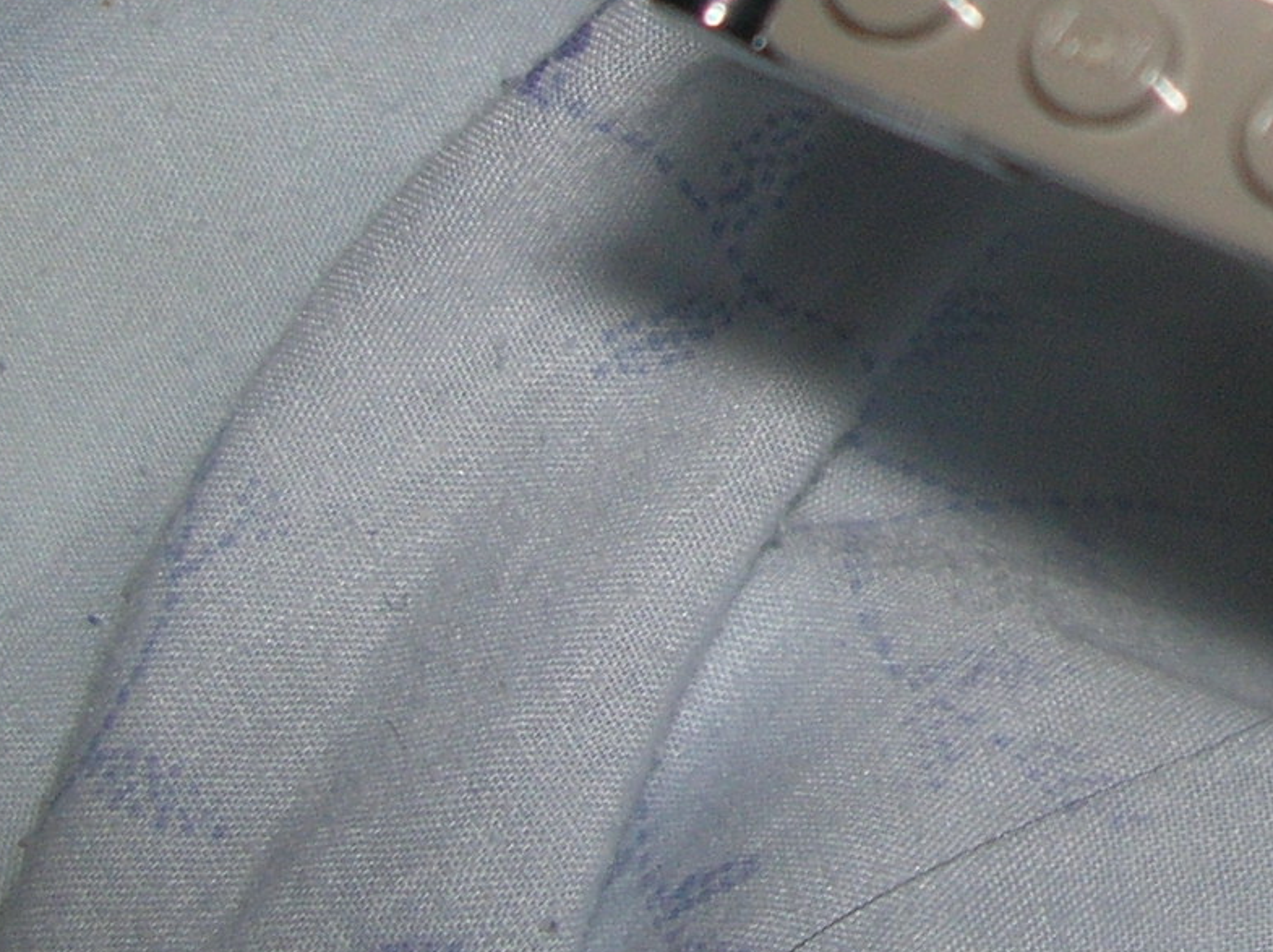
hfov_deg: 18.4
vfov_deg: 14.0
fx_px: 3747
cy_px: -206
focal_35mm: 102
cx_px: 1471
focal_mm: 5.8
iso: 50
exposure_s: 1/60.1
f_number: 2.8
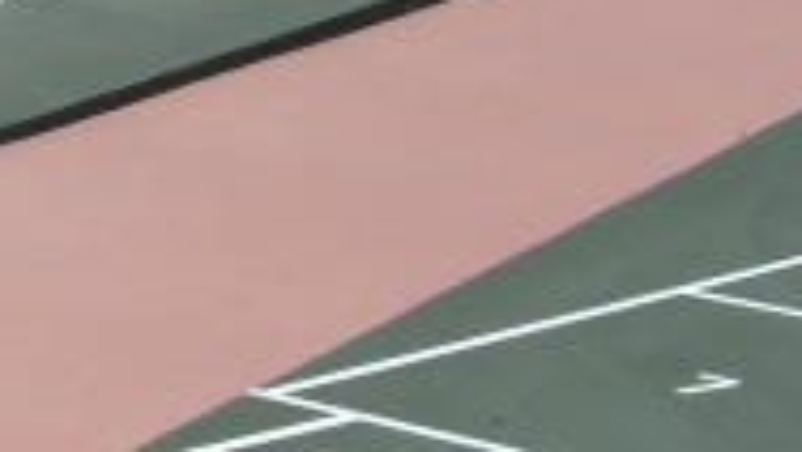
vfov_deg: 8.6
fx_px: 3000
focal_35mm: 141
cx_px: -414
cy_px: 115
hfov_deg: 14.2
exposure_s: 1/320
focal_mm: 7.9
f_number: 8
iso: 80
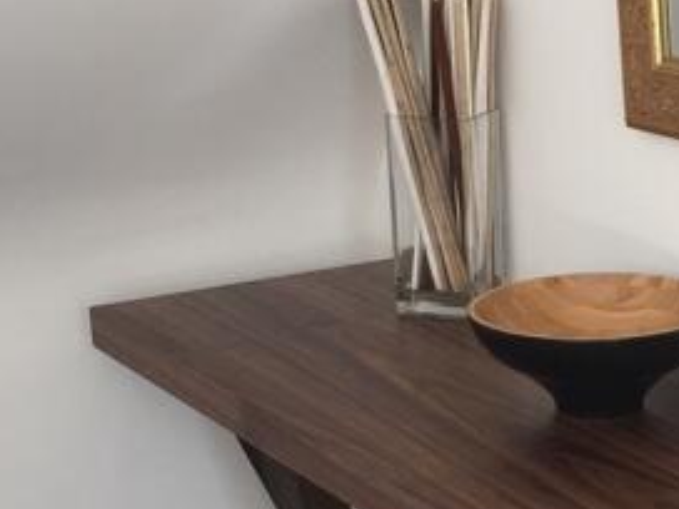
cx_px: 694
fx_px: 2138
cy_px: 429
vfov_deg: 13.5
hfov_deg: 17.6
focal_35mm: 109
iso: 40
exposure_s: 1/100
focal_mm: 4.15
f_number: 2.2
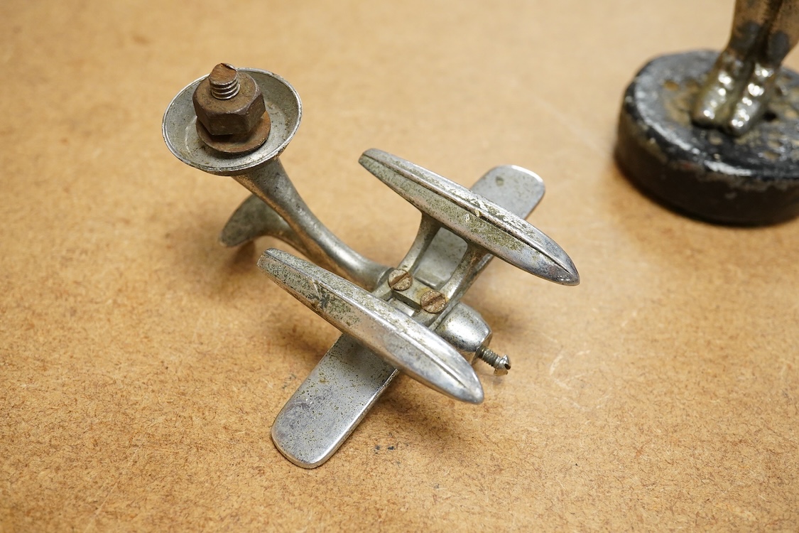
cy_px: 266
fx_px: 999
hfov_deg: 43.6
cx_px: 400
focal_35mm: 45
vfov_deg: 29.9
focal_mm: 30
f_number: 8
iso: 2500
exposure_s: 1/200
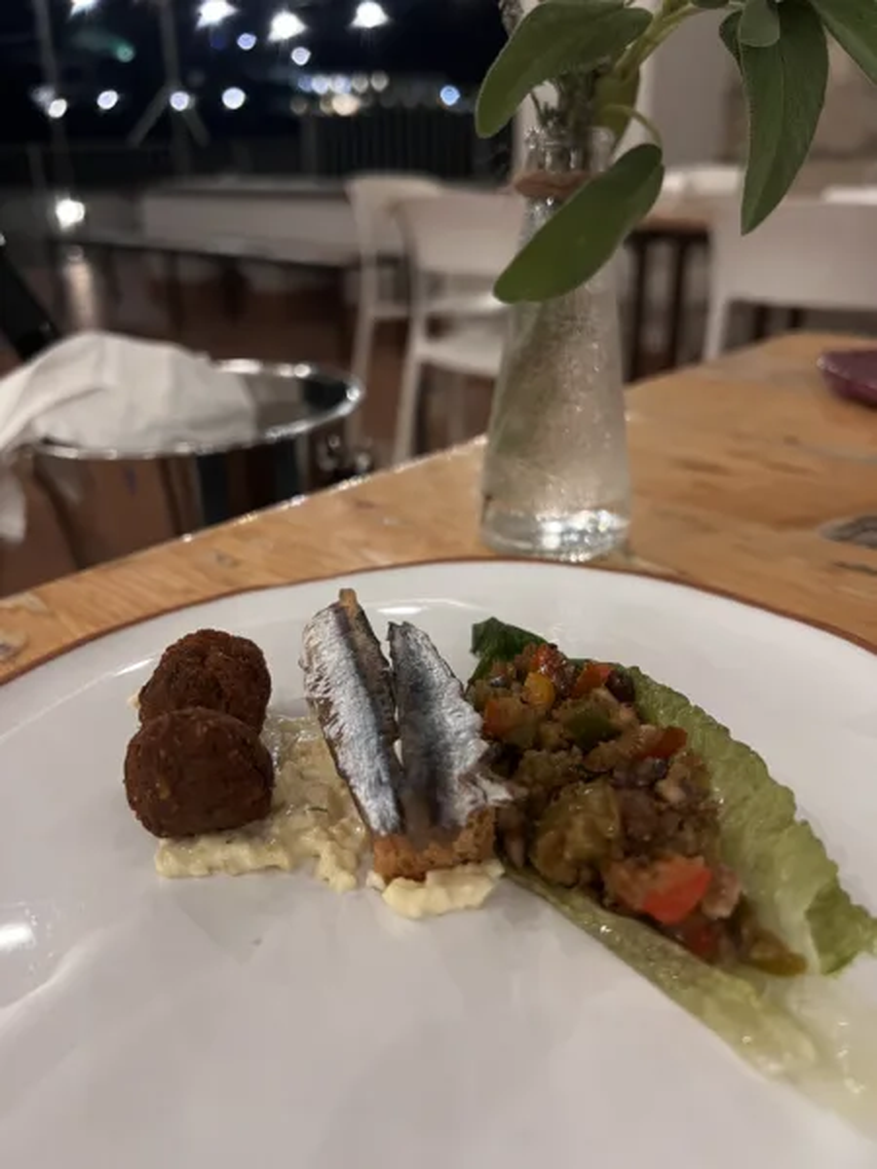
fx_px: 878
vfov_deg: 67.3
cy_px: 584
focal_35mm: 26
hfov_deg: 53.1
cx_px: 438
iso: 500
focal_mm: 5.7
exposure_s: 1/33
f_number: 1.5
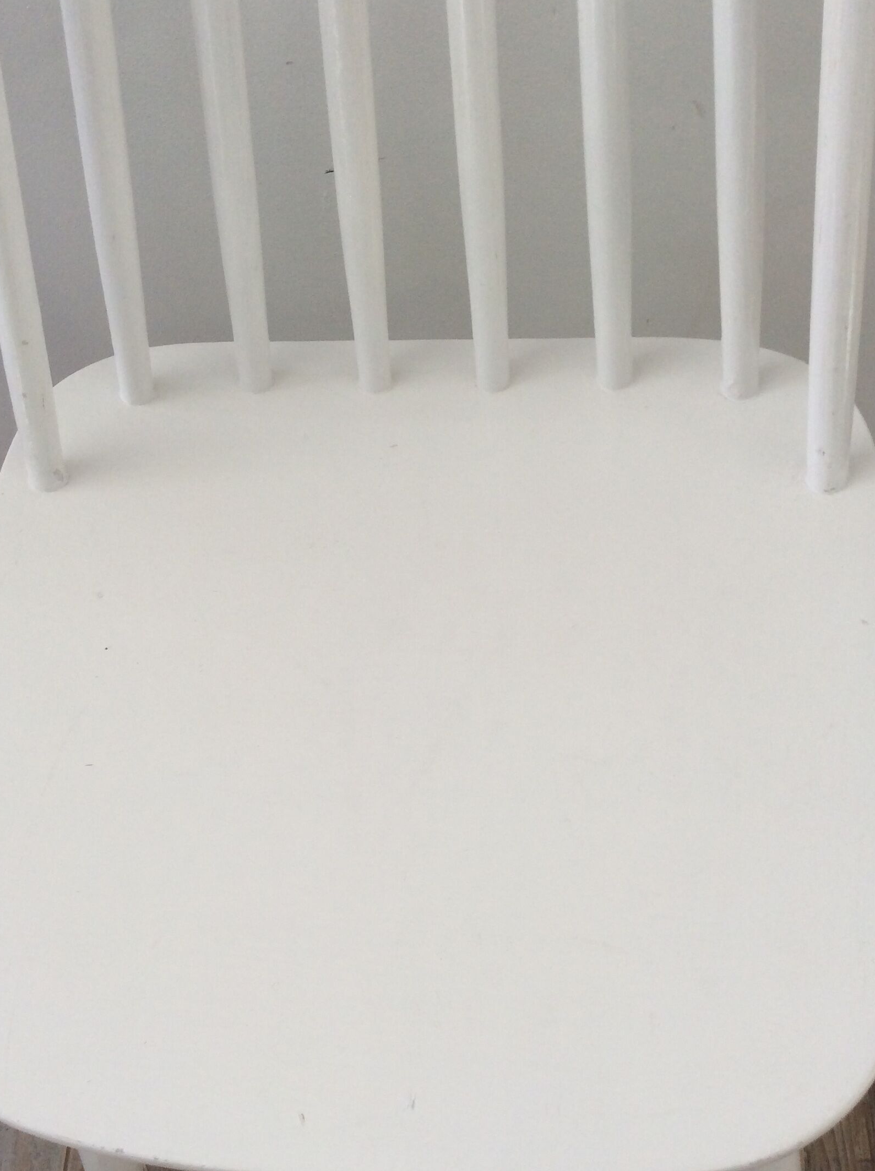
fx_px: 1318
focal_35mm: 39
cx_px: 414
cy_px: 665
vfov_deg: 47.8
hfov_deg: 36.7
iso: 40
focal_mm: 3.3
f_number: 2.4
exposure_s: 1/50
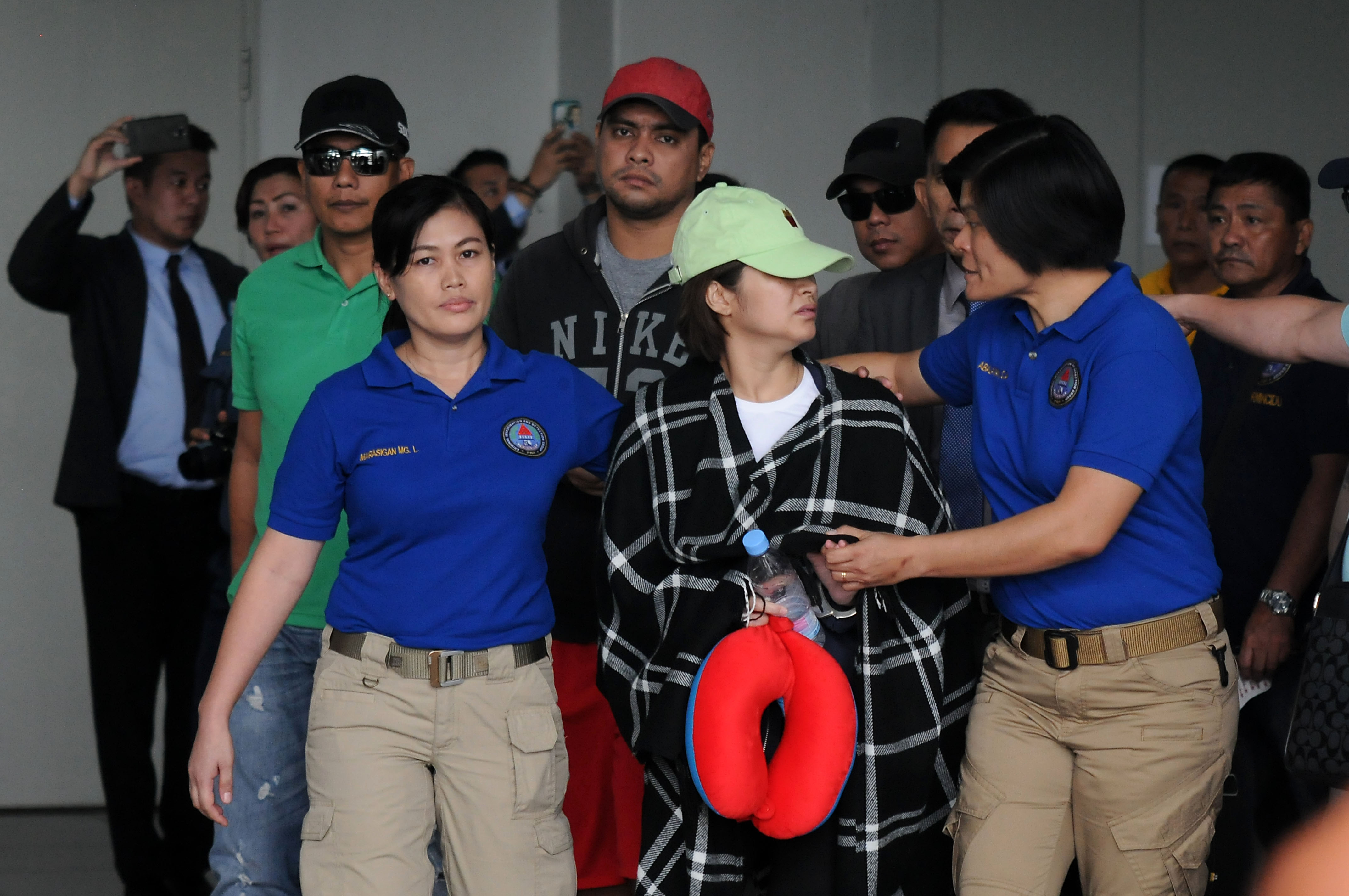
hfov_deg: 17.5
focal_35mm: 117
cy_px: 448
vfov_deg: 11.7
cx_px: 674
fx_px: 4379
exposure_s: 1/400
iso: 800
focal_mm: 78
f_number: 2.8
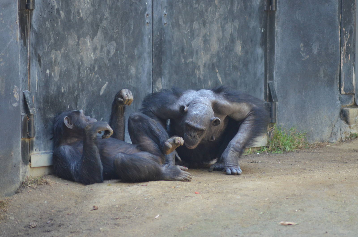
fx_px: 3573
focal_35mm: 360
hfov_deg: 5.7
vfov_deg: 3.8
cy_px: 118
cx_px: 179
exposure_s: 1/250
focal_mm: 240
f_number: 5
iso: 1600
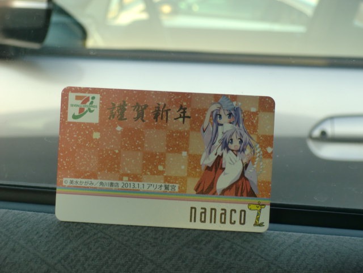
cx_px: 182
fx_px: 766
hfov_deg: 26.7
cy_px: 136
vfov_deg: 20.2
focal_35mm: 73
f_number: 4.6
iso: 100
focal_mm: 13.1
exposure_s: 1/80
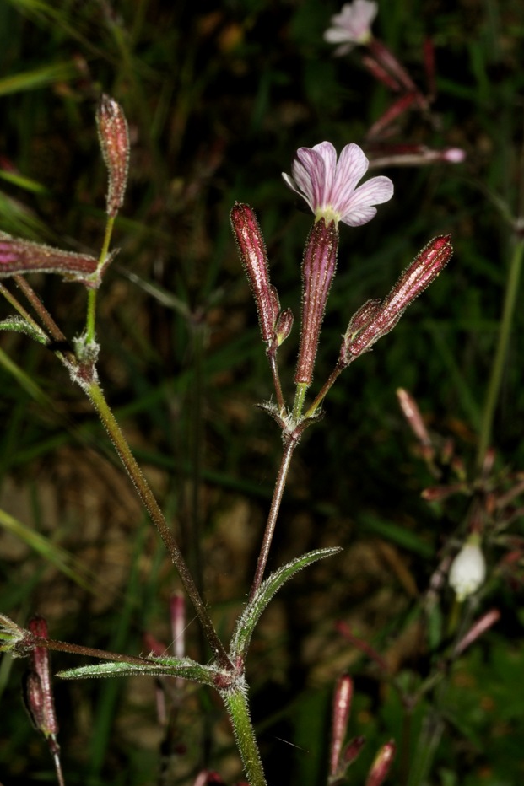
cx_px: 263
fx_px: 1987
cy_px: 397
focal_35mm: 91
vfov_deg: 22.4
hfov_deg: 15.0
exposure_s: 1/200
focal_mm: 60
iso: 200
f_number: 29
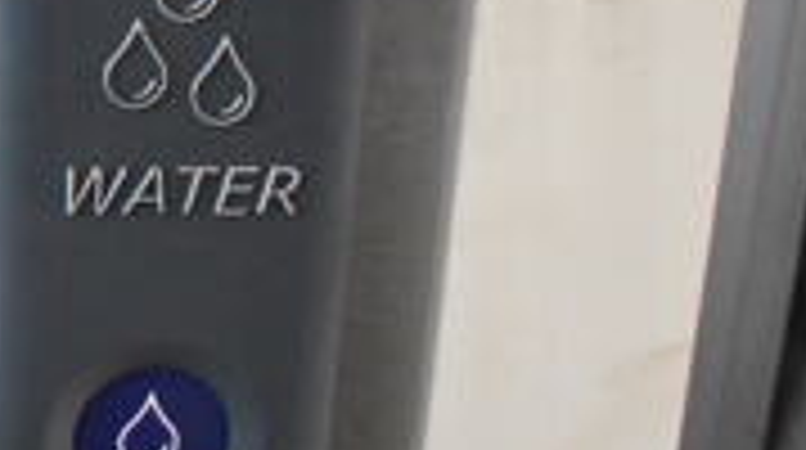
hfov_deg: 16.8
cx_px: -500
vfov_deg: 10.7
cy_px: 130
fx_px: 2407
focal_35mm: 113
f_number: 3.8
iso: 5000
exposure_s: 1/125
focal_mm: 21
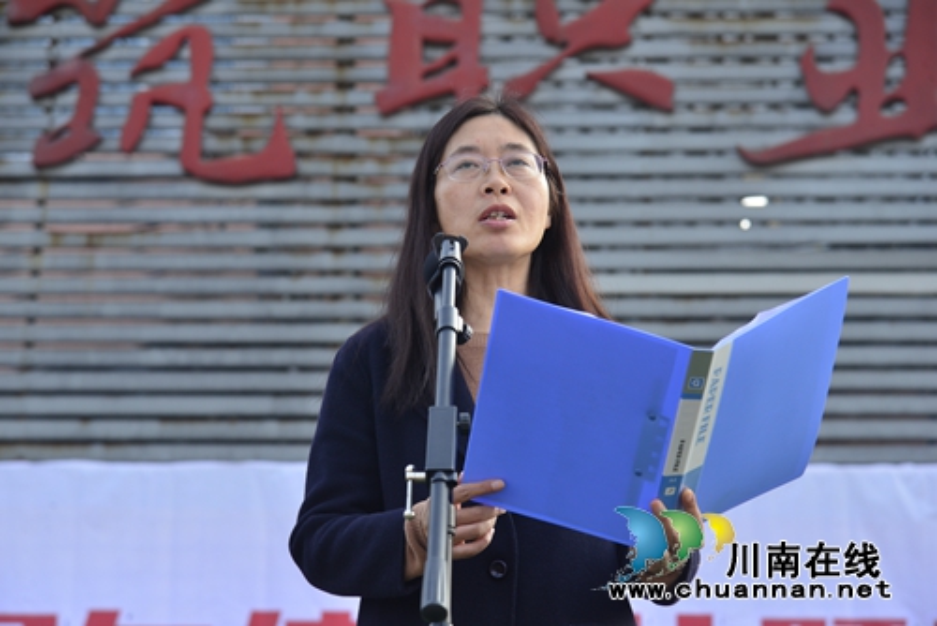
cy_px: 313
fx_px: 2917
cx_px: 468
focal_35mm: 112
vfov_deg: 12.2
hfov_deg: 18.3
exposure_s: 1/250
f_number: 7.1
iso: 400
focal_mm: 112
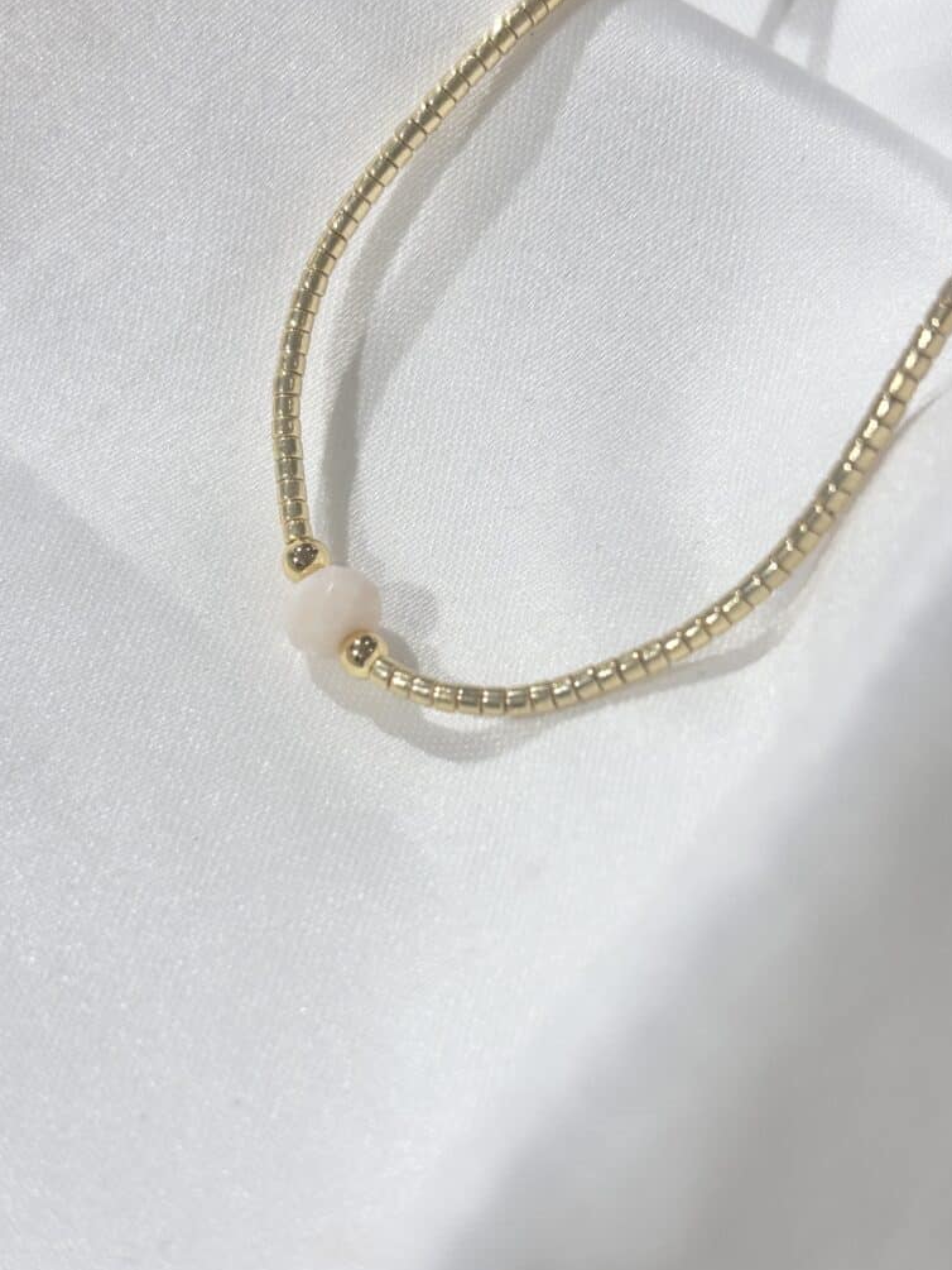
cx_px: 475
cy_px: 642
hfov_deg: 27.5
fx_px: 1943
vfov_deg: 36.2
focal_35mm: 53
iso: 32
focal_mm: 5.96
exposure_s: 1/294
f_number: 1.6
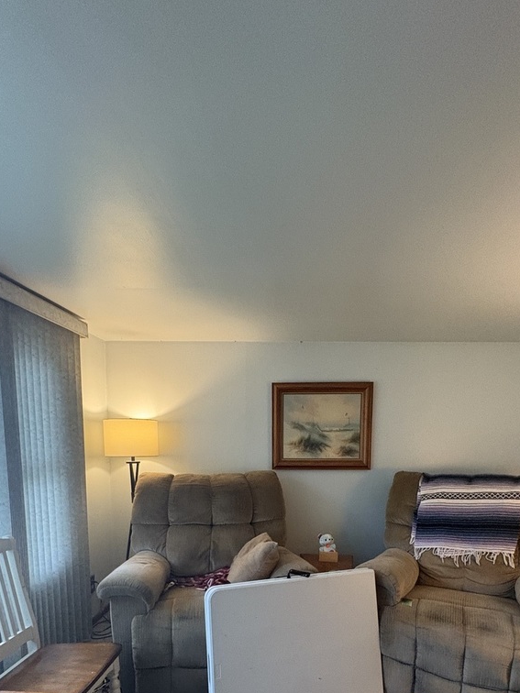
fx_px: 401
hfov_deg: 65.9
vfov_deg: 77.7
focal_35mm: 20
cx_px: 272
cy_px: 489
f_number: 2.2
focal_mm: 2.22
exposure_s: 1/60
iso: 640
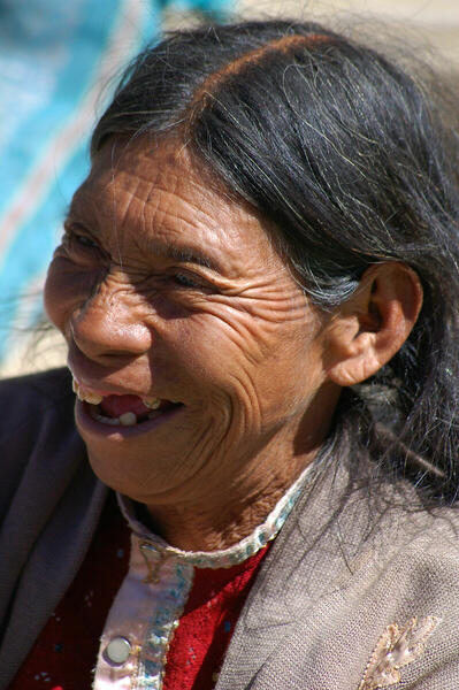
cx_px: 230
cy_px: 345
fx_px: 5747
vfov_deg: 6.9
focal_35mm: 300
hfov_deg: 4.6
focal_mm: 200
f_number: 5.6
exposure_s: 1/1000
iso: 400
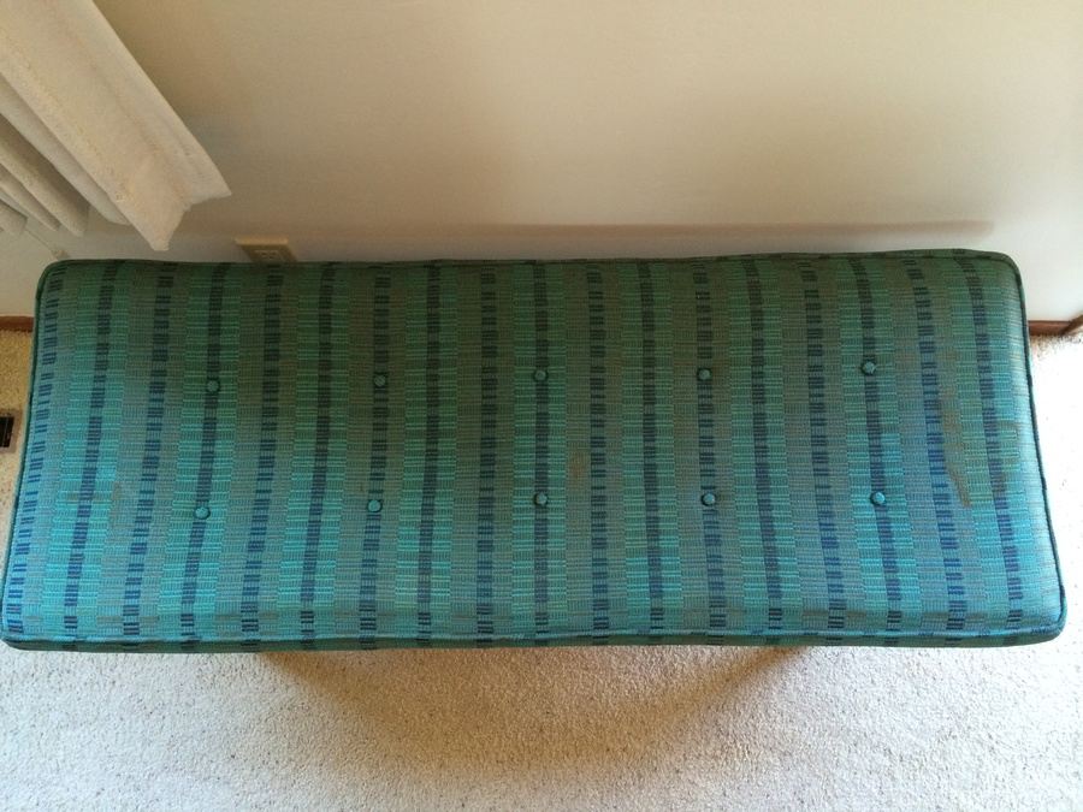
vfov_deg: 46.8
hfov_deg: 60.0
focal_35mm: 30
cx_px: 542
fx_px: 939
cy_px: 406
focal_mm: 4.12
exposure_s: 1/30
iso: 160
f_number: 2.2
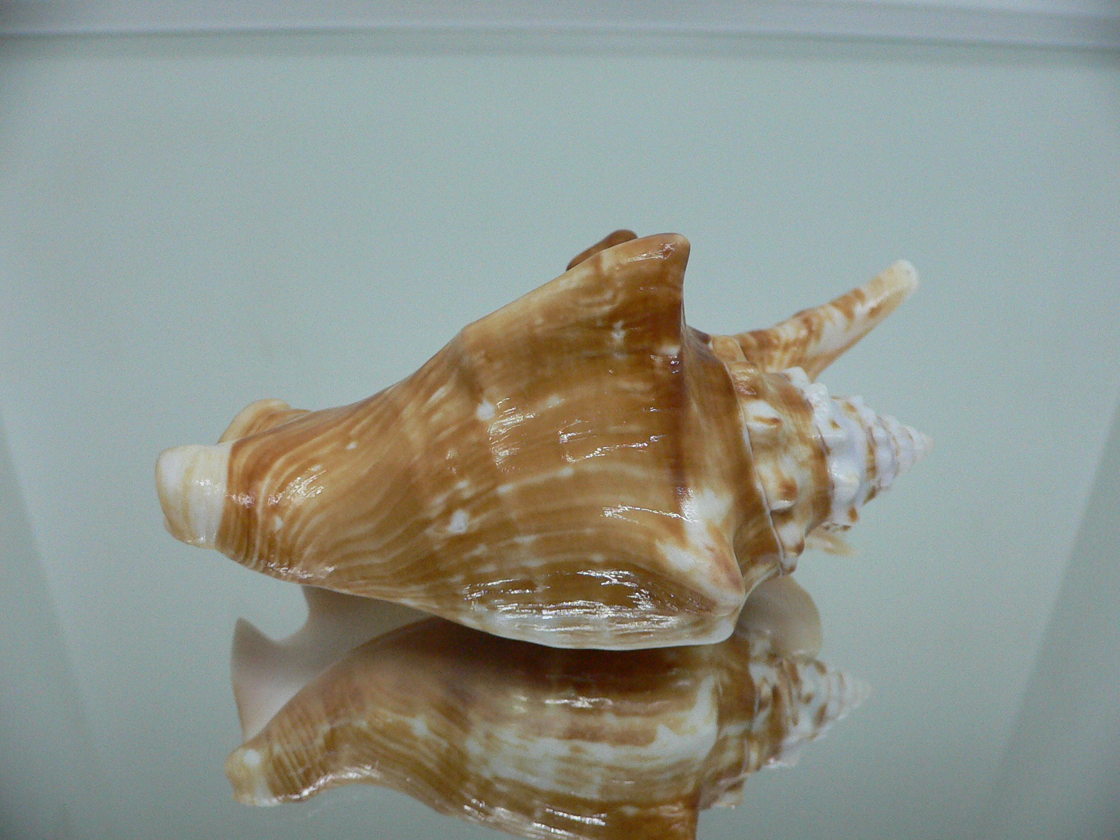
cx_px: 560
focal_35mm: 35
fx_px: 1132
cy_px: 420
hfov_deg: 52.6
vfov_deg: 40.7
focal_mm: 4.6
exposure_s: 1/60
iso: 200
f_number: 2.8
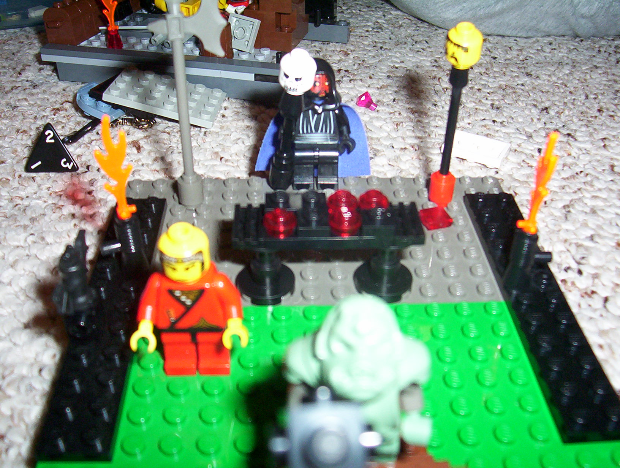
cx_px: 310
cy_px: 234
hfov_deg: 43.8
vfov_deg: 33.7
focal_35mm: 43
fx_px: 772
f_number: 2.73
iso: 140
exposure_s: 1/60
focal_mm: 5.77
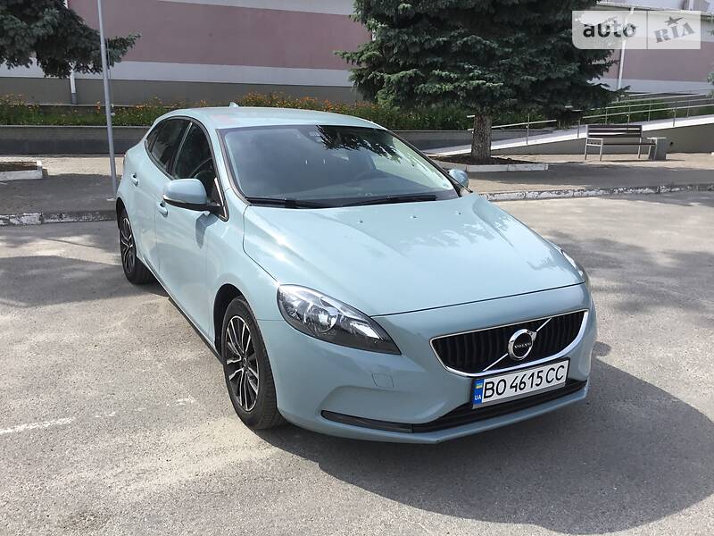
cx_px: 357
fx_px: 639
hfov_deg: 58.4
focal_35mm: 31
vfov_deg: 45.4
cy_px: 268
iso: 25
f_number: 2.4
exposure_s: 1/1006
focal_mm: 3.3
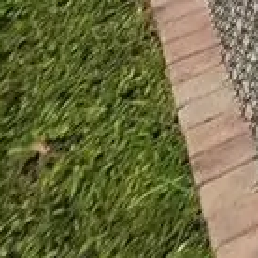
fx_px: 843
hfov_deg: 10.7
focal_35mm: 100
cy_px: -613
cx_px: 806
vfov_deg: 9.9
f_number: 2.2
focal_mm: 2.2
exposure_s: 1/4279
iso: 50
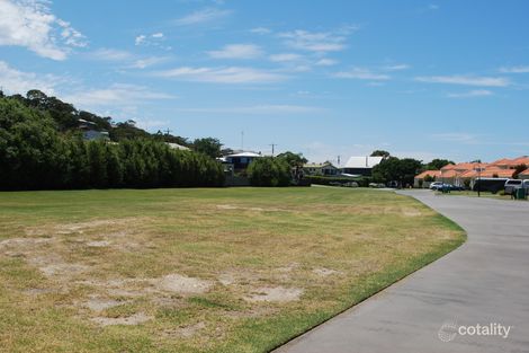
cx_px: 264
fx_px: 573
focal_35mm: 39
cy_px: 176
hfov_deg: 49.6
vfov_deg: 34.2
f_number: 8
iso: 100
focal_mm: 26
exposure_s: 1/250
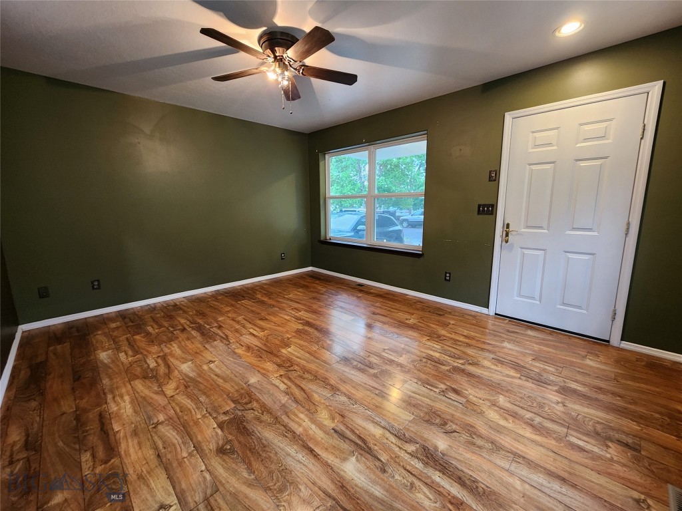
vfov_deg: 89.9
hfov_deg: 106.2
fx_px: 256
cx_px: 341
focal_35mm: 13
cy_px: 256
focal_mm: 2.2
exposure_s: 1/30
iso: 320
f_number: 2.2
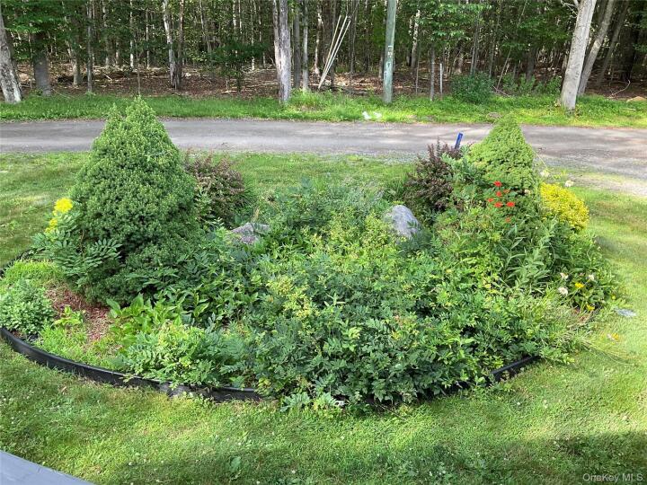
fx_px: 542
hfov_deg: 61.7
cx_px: 324
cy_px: 242
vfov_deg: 48.2
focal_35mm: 29
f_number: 1.8
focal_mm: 3
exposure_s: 1/122
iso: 20
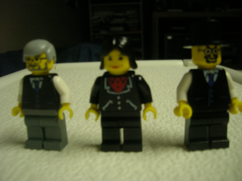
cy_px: 90
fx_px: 238
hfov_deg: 54.0
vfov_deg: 41.8
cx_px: 121
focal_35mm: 34
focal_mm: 5.7
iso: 200
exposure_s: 1/60
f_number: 2.9
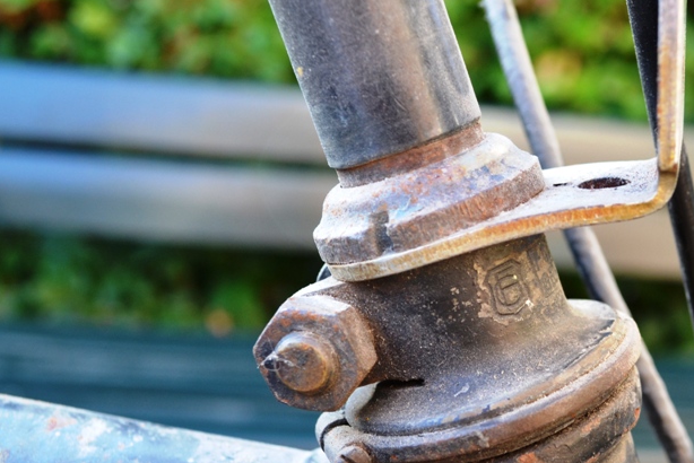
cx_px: 536
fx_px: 1157
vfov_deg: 22.6
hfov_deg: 32.6
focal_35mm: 60
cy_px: 304
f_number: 5.6
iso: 400
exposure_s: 1/60
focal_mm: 24
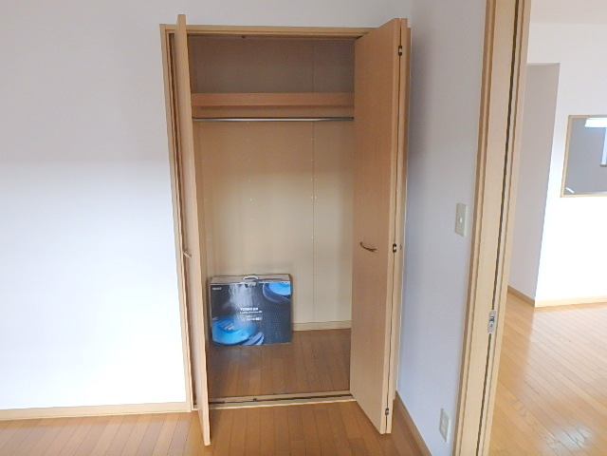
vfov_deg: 63.4
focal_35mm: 21
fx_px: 368
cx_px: 304
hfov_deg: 79.0
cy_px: 228
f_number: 3.5
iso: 200
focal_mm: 3.7
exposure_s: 1/30
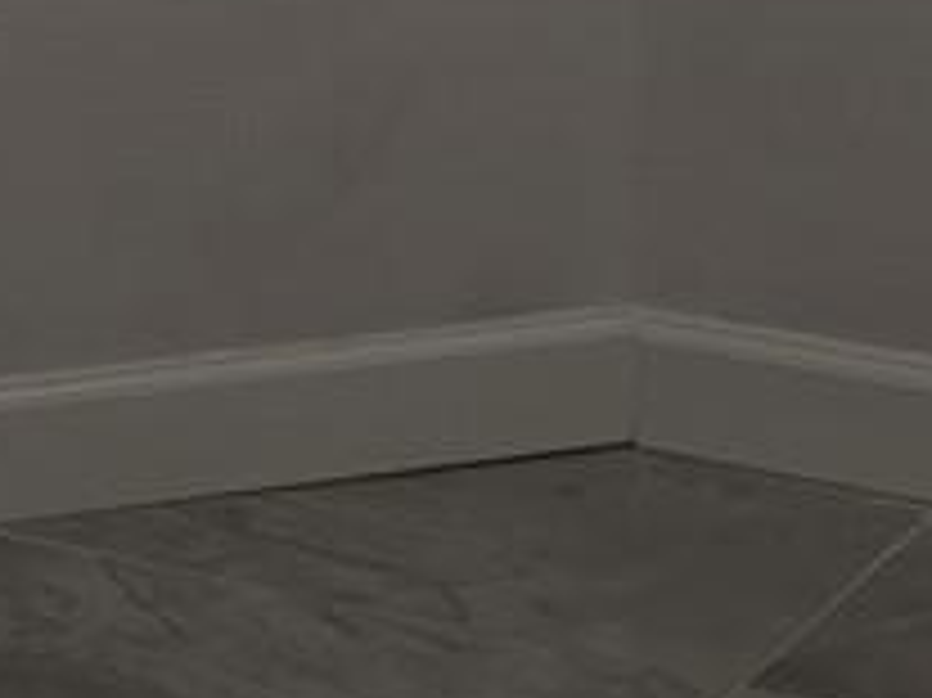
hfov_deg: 11.1
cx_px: 621
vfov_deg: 7.6
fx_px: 4790
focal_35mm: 178
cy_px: -1112
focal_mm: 6.3
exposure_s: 1/60
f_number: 1.7
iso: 12
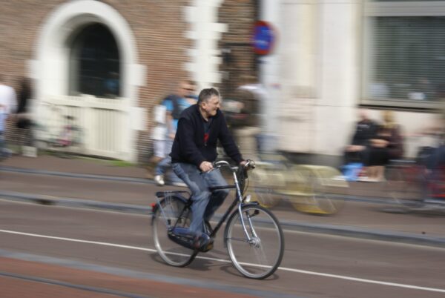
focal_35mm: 105
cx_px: 222
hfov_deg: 19.4
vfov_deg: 13.1
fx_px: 1300
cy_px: 149
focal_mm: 70
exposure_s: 1/15
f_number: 29
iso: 100
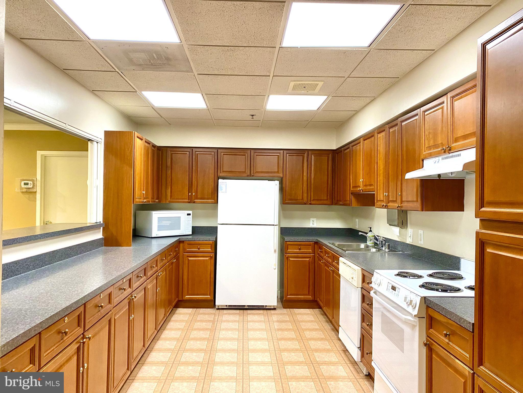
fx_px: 393
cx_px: 262
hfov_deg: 67.3
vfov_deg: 53.1
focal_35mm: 26
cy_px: 196
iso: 200
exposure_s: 1/60
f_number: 1.8
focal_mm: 4.25
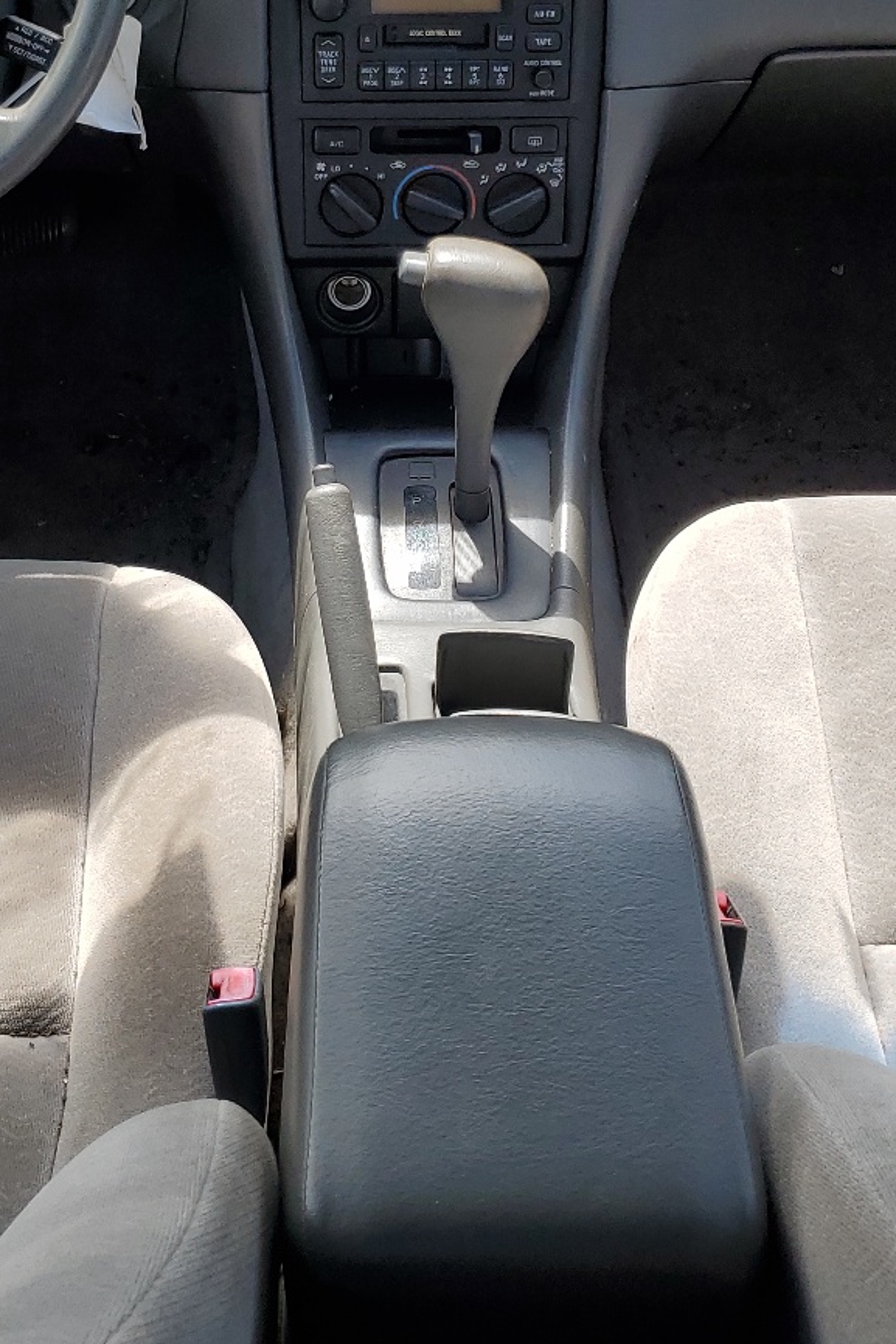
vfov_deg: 39.3
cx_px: 394
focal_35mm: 50
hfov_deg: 27.0
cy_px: 483
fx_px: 1866
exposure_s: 1/833
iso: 50
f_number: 1.5
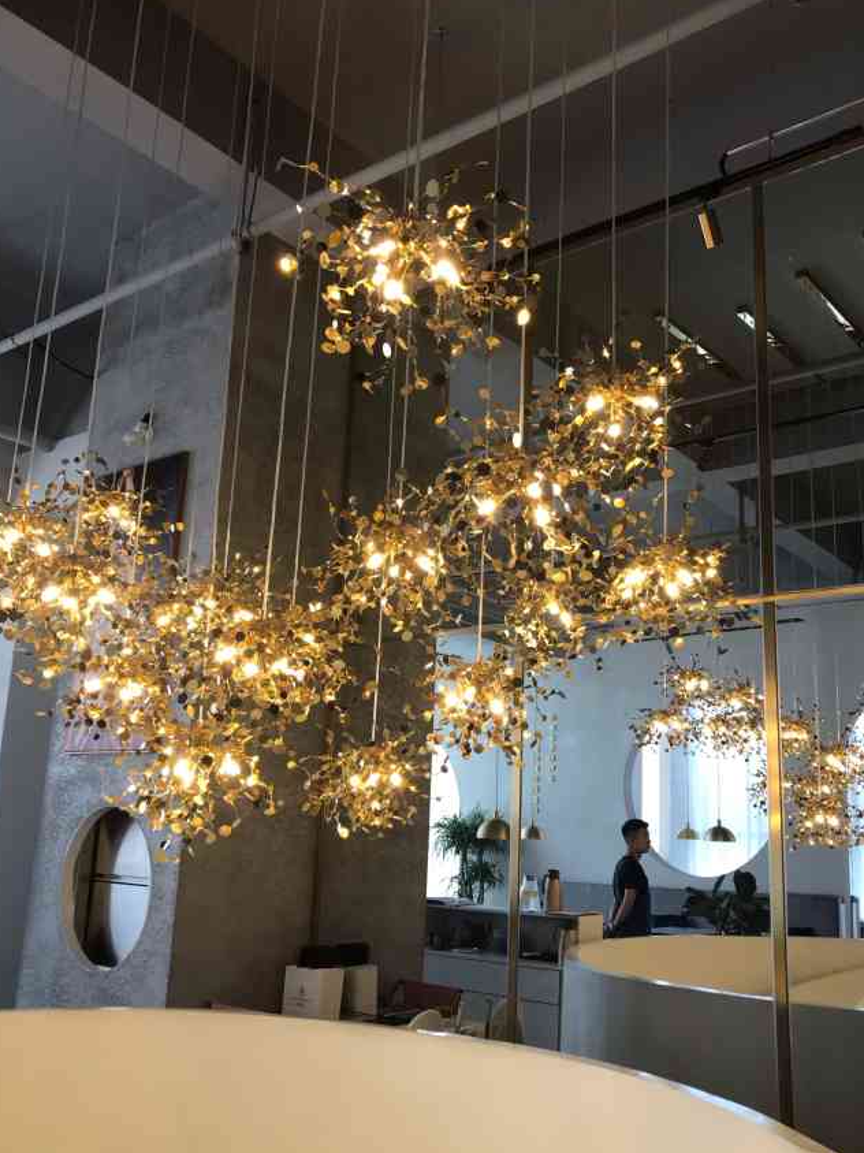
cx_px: 447
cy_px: 602
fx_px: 1032
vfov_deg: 58.3
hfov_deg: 45.4
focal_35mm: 31
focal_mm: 3.99
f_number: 1.8
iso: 40
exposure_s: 1/100
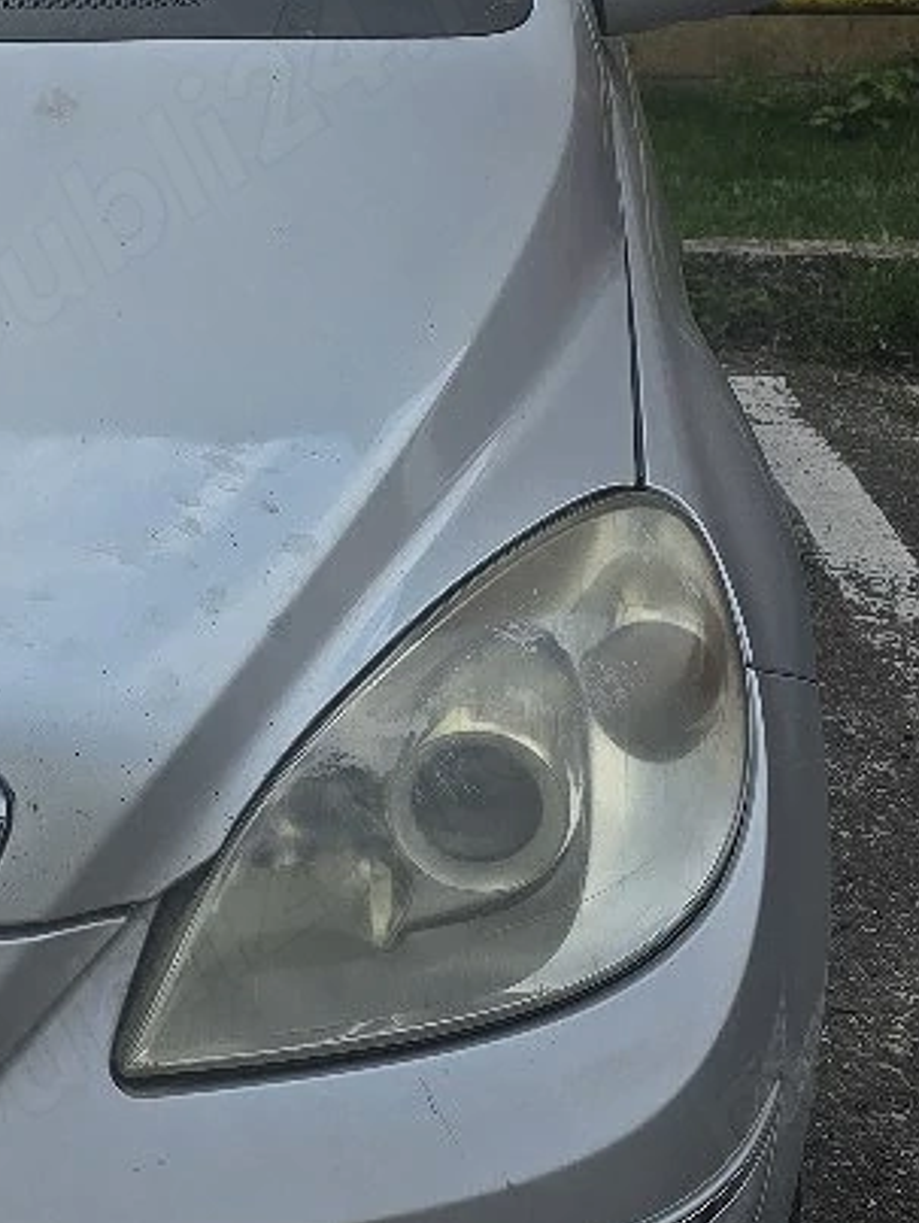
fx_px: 2686
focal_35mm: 76
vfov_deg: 25.2
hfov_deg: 17.9
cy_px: 256
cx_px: -352
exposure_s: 1/1111
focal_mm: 6.3
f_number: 1.7
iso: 12
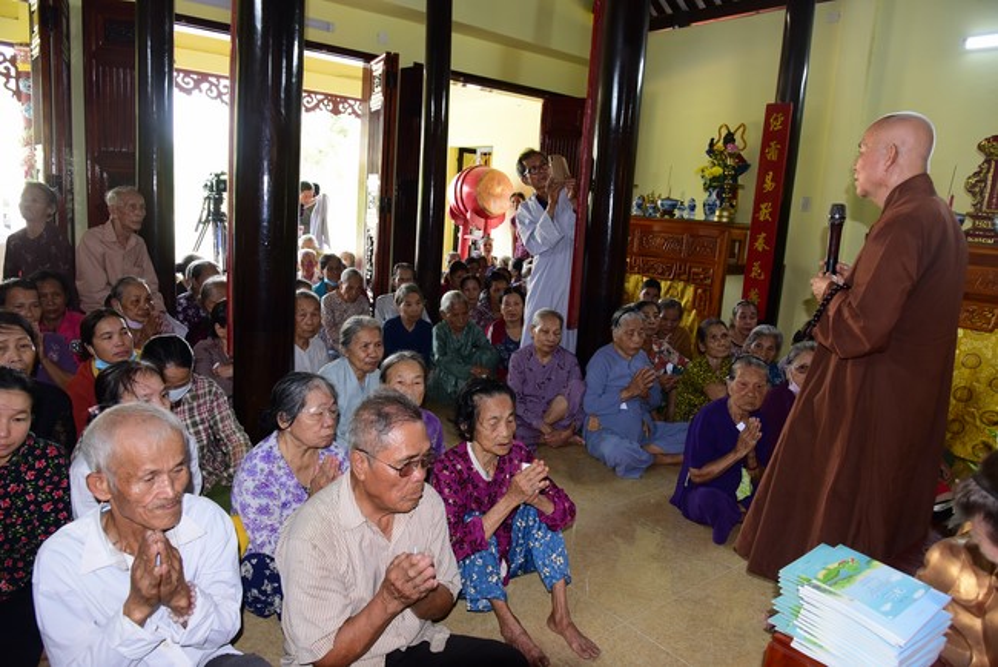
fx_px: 666
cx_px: 499
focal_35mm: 24
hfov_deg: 73.7
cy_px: 334
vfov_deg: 53.2
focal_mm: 24
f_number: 5
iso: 800
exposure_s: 1/40
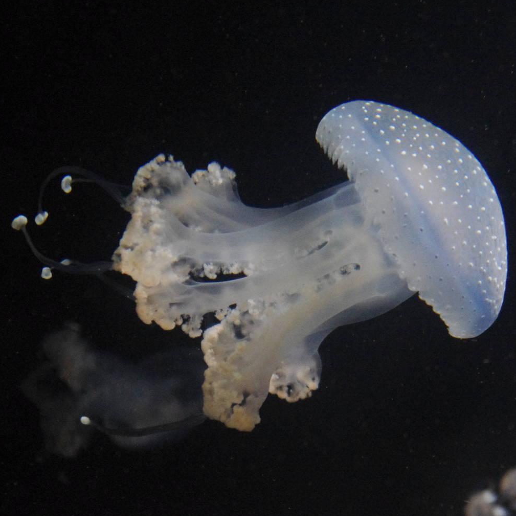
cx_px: 364
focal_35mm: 113
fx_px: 1906
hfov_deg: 15.4
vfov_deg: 15.4
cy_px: 239
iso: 3200
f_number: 5.6
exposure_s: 1/100
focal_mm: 55
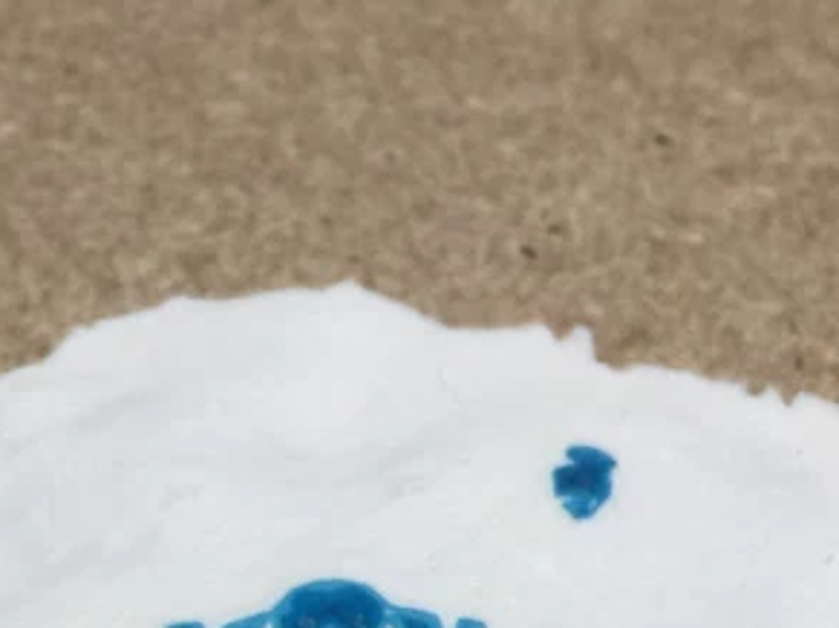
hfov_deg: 23.5
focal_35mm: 83
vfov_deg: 16.5
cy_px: 889
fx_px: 2011
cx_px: 321
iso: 32
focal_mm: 4.15
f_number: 2.2
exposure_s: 1/40
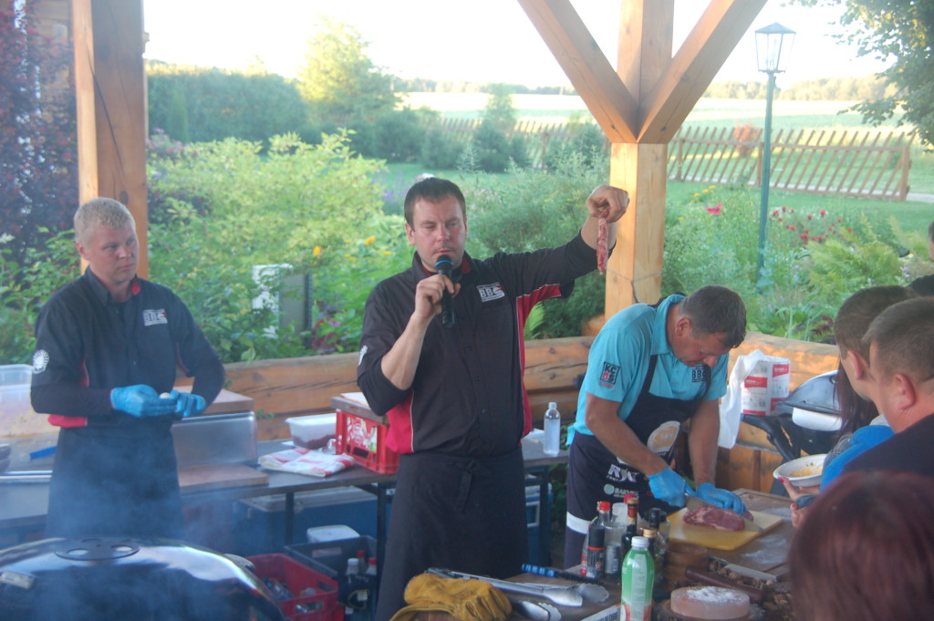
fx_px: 1633
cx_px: 467
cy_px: 310
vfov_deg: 21.5
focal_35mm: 63
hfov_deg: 31.9
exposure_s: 1/30
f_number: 4.8
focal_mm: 42
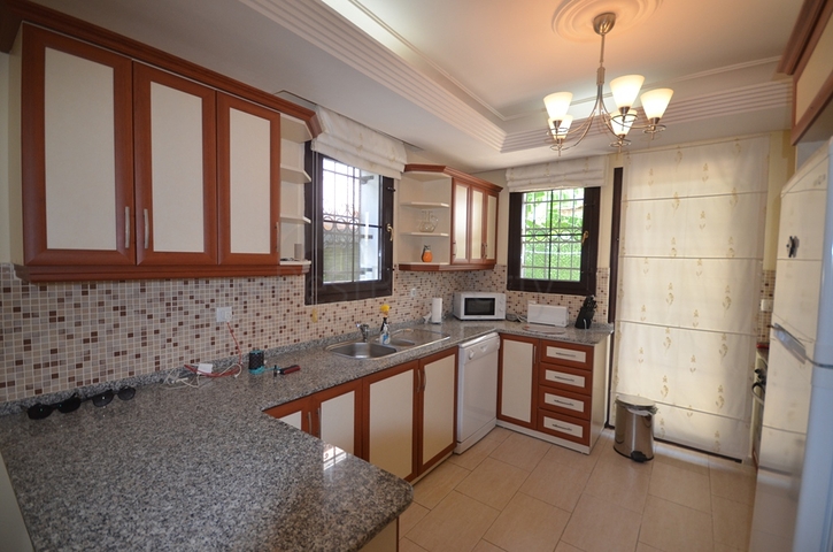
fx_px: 346
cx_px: 416
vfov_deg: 77.1
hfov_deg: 100.5
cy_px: 276
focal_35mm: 15
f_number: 4
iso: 400
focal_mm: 10
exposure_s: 1/125
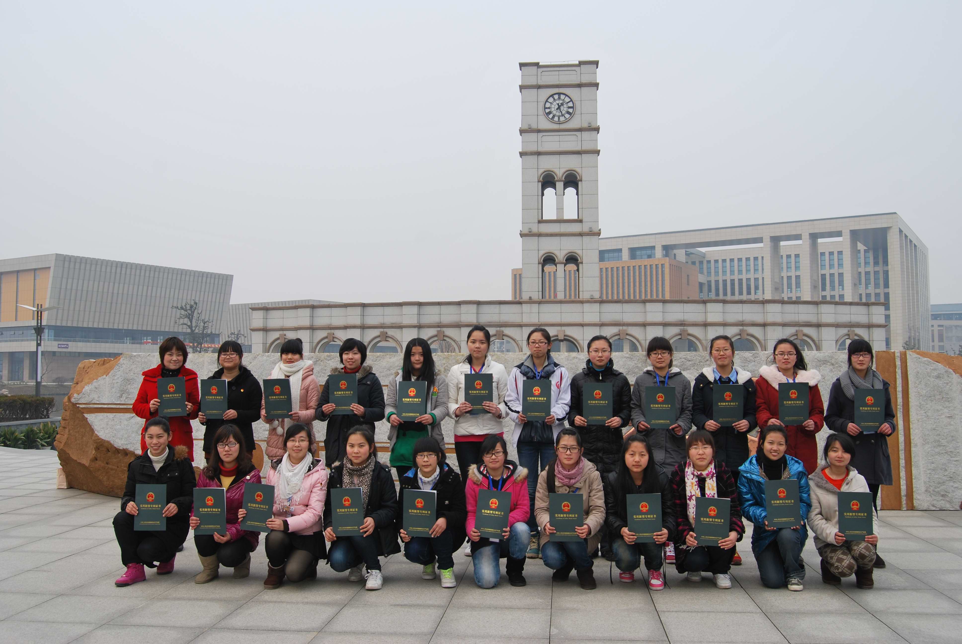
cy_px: 322
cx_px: 481
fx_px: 883
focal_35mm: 33
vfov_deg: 40.1
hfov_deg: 57.2
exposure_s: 1/200
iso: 100
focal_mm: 22
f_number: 7.1
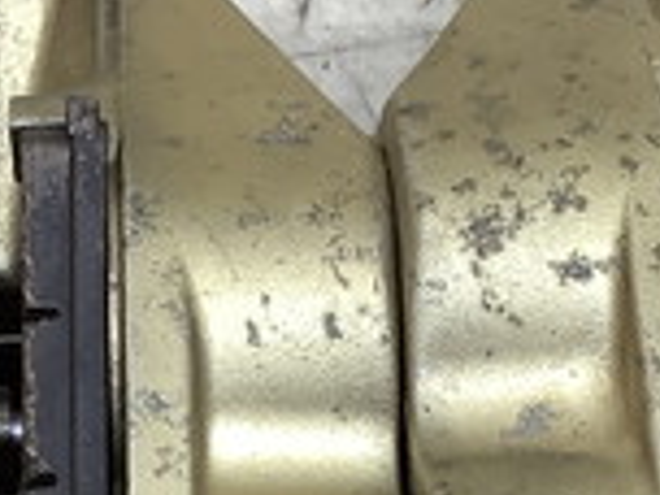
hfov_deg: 16.1
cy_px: 695
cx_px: 330
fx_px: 2326
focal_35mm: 122
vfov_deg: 11.7
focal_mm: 3.3
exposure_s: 1/60
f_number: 2.4
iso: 80
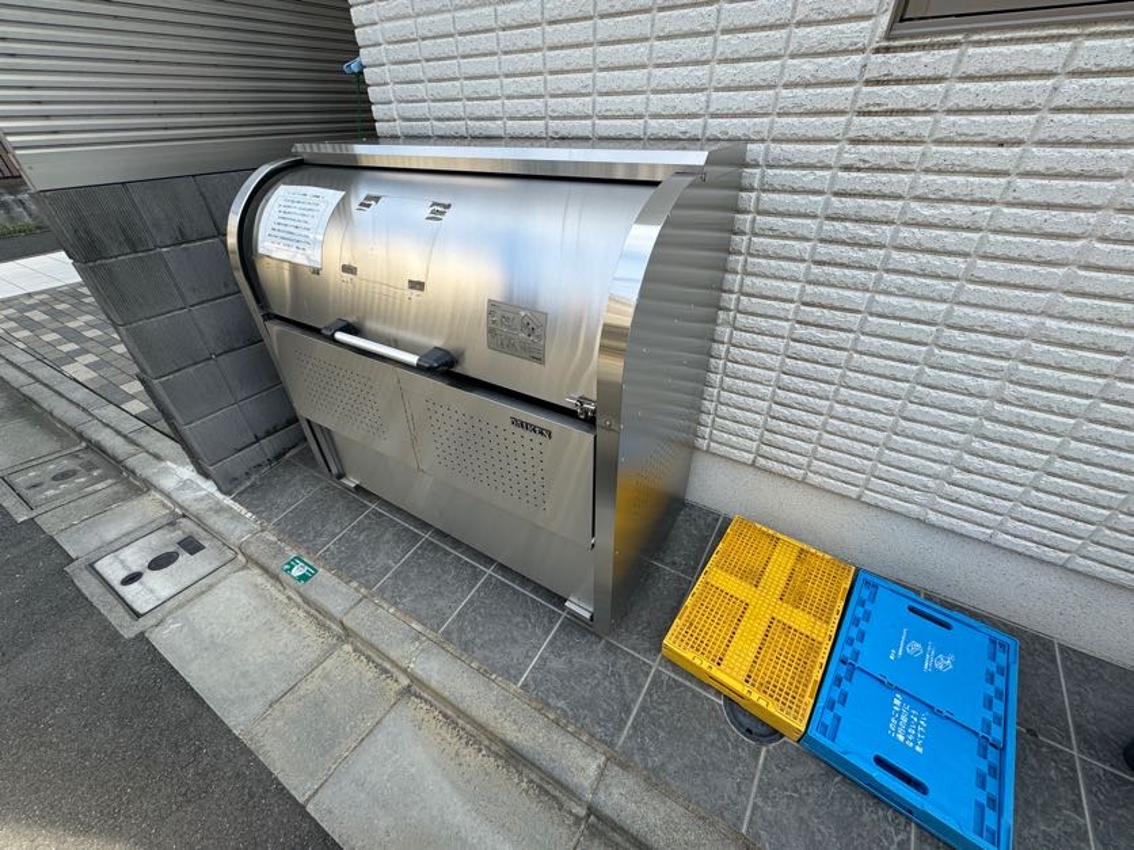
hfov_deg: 102.1
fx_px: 459
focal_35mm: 14
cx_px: 567
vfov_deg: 85.7
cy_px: 425
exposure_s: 1/324
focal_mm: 2.22
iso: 40
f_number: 2.2
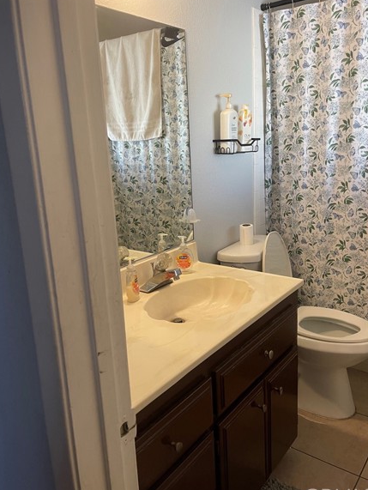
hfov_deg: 49.8
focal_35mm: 28
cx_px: 196
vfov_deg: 63.4
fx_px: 396
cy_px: 234
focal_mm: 5.1
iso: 200
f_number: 1.6
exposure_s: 1/60
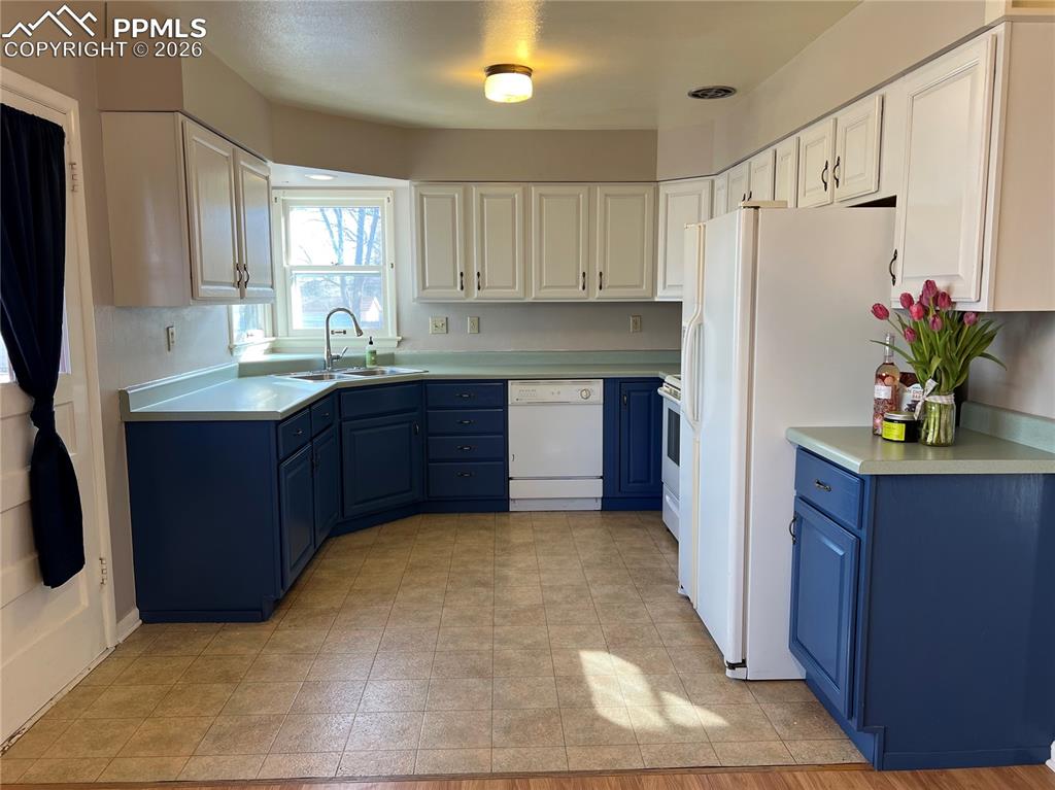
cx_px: 528
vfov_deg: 53.0
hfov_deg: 67.3
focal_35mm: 26
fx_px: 792
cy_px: 395
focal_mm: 5.7
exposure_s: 1/120
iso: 64
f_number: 1.5
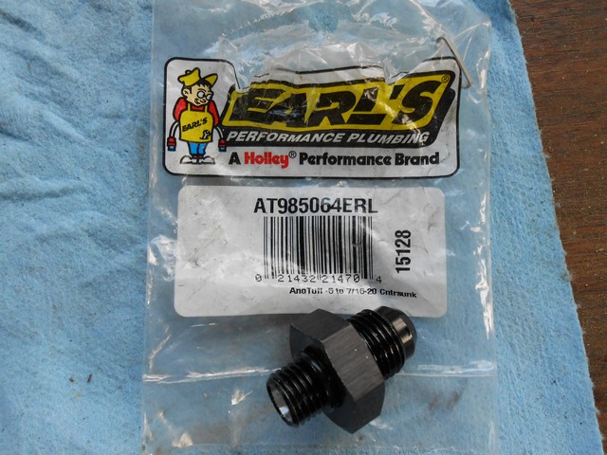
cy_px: 228
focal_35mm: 30
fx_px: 526
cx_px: 304
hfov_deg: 60.0
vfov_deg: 46.8
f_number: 3.8
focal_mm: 5.3
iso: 80
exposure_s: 1/80
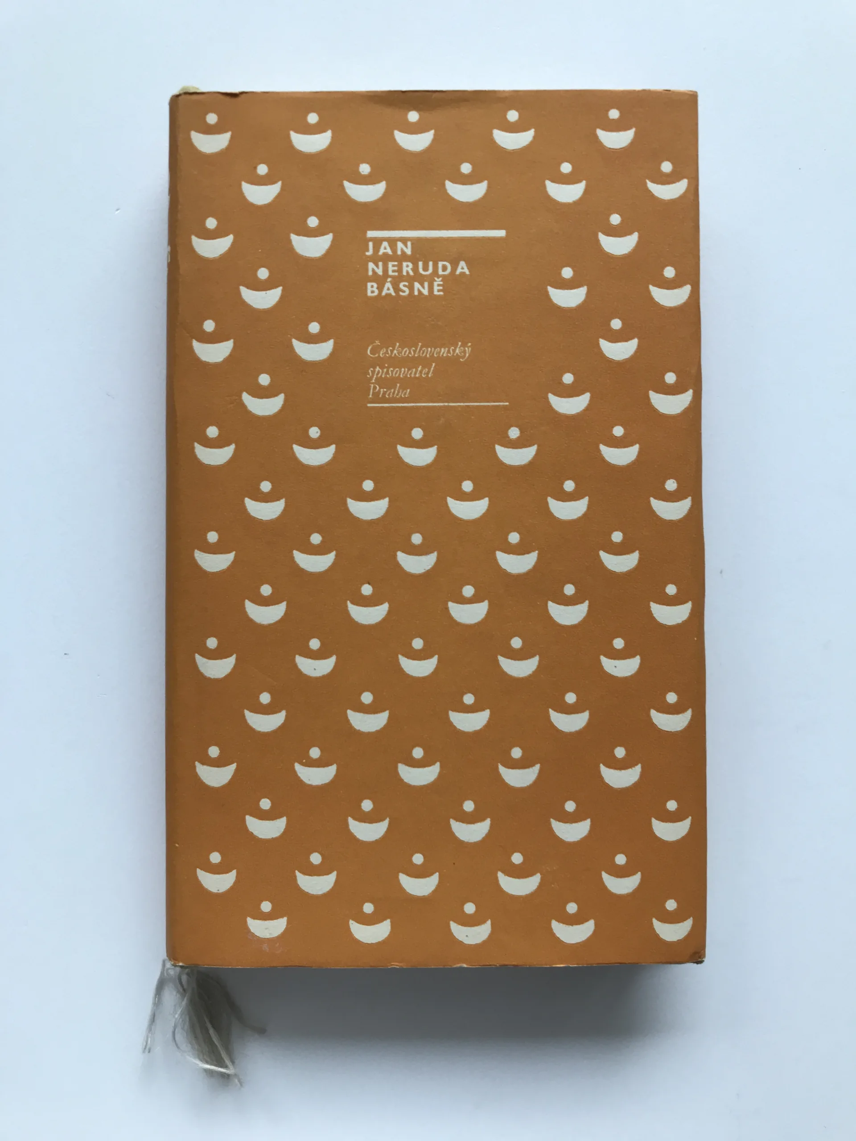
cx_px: 428
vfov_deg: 63.4
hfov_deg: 49.7
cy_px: 570
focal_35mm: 28
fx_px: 923
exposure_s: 1/100
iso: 40
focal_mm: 3.99
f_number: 1.8
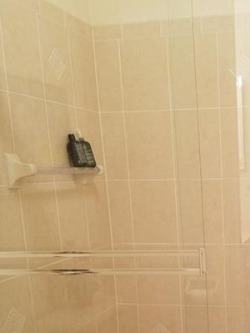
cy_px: 270
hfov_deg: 27.8
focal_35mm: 50
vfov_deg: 36.8
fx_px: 481
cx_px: 235
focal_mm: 4.2
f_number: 1.7
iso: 125
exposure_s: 1/30
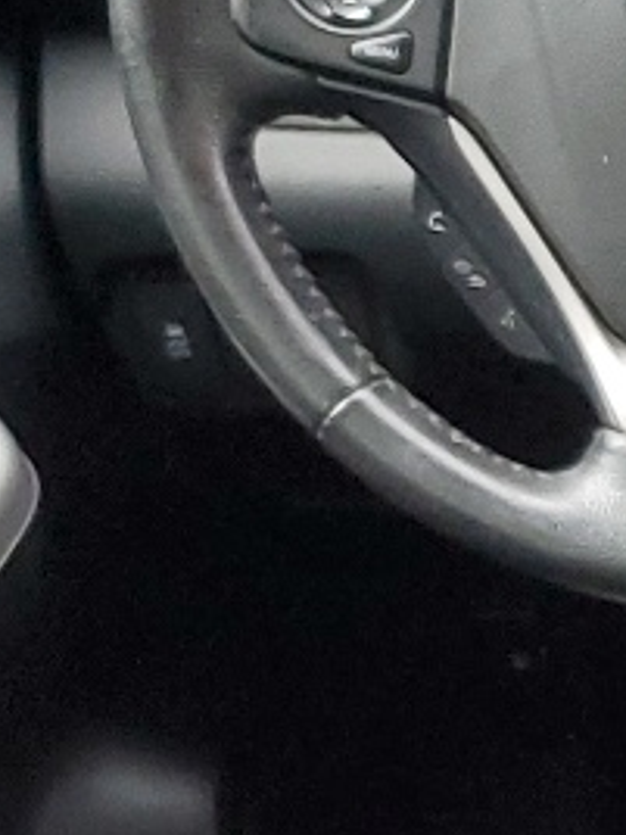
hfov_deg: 8.1
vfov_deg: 12.3
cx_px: 1943
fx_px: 3737
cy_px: 1128
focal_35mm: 155
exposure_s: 1/120
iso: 76
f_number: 1.5
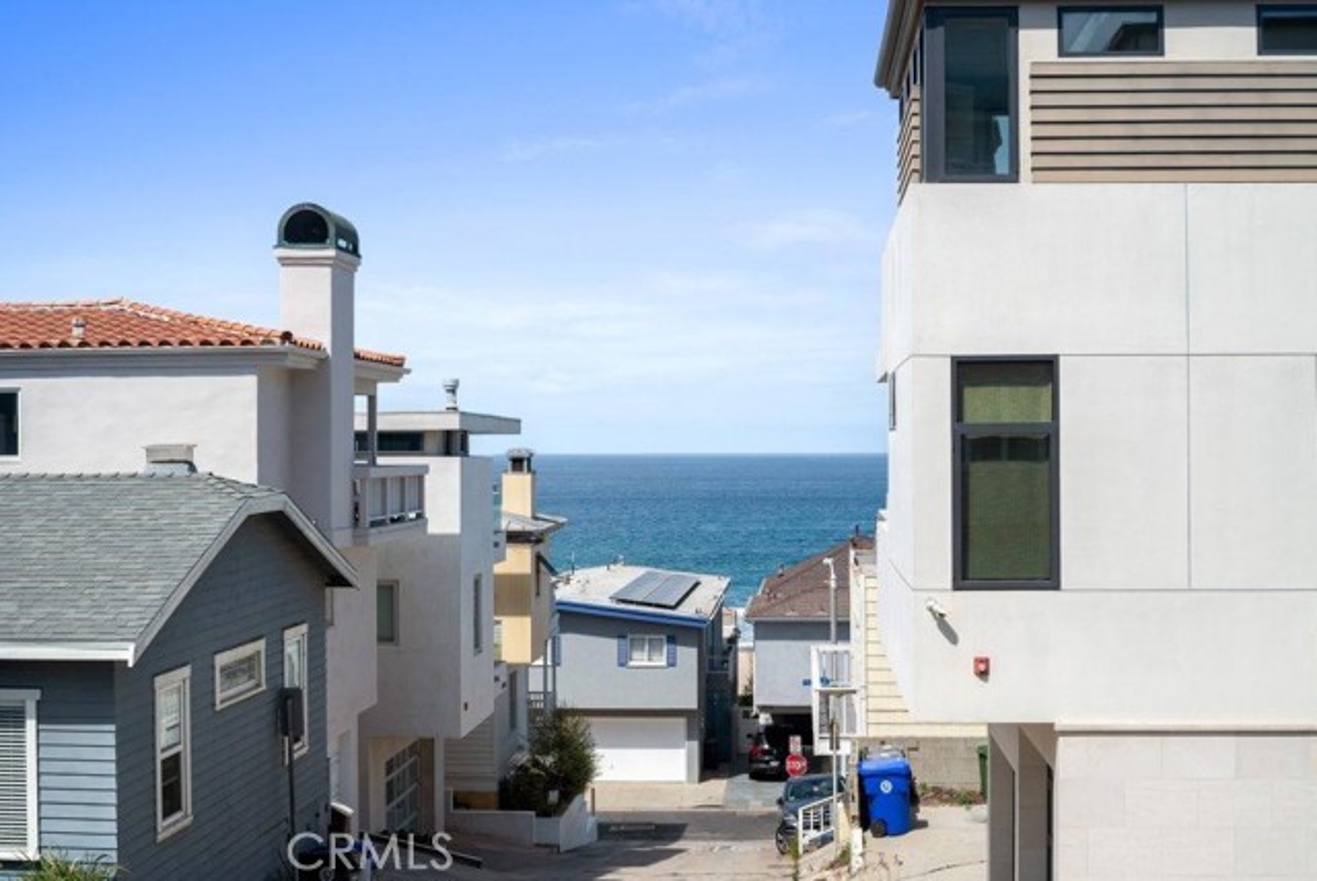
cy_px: 440
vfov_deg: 27.0
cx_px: 658
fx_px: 1831
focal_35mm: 50
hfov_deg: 39.6
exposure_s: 1/2000
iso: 125
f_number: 8
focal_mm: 50
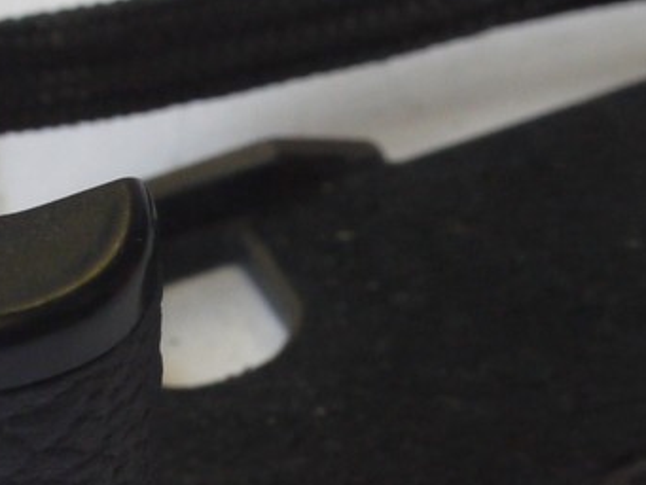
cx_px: 278
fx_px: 3939
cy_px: 350
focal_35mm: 211
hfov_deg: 9.4
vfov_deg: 7.0
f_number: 9
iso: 800
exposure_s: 1/100
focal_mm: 30
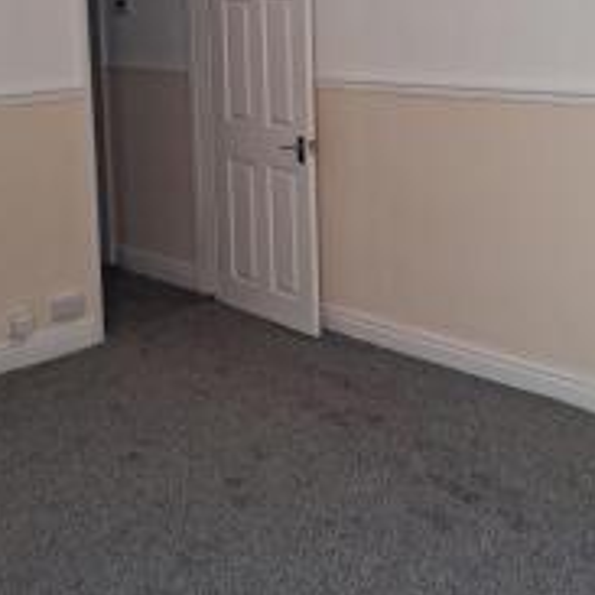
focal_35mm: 55
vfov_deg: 30.4
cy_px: 122
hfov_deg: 31.0
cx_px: 254
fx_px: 1070
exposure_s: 1/120
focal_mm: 3.98
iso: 100
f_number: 1.8
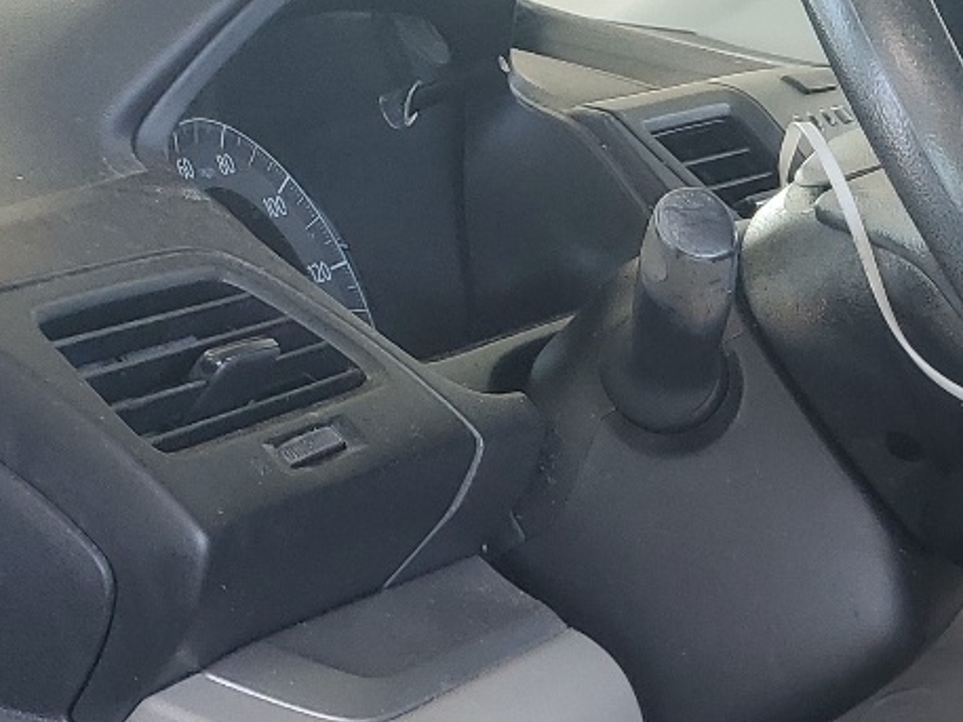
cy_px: 764
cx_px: 1477
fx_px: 2532
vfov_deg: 15.9
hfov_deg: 18.8
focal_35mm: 91
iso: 52
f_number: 1.5
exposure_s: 1/60.2
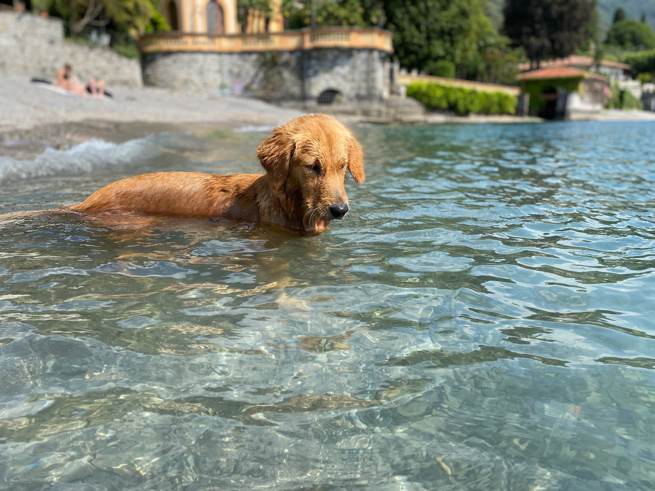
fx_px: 492
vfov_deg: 53.1
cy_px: 246
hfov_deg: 67.3
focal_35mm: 26
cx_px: 328
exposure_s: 1/1653
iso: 32
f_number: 1.8
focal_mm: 4.25
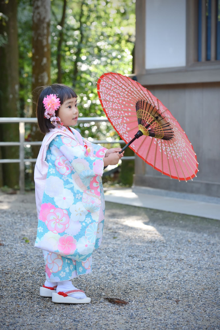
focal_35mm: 90
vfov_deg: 22.6
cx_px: 110
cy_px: 165
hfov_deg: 15.2
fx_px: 824
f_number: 5.6
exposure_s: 1/160
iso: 800
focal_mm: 90
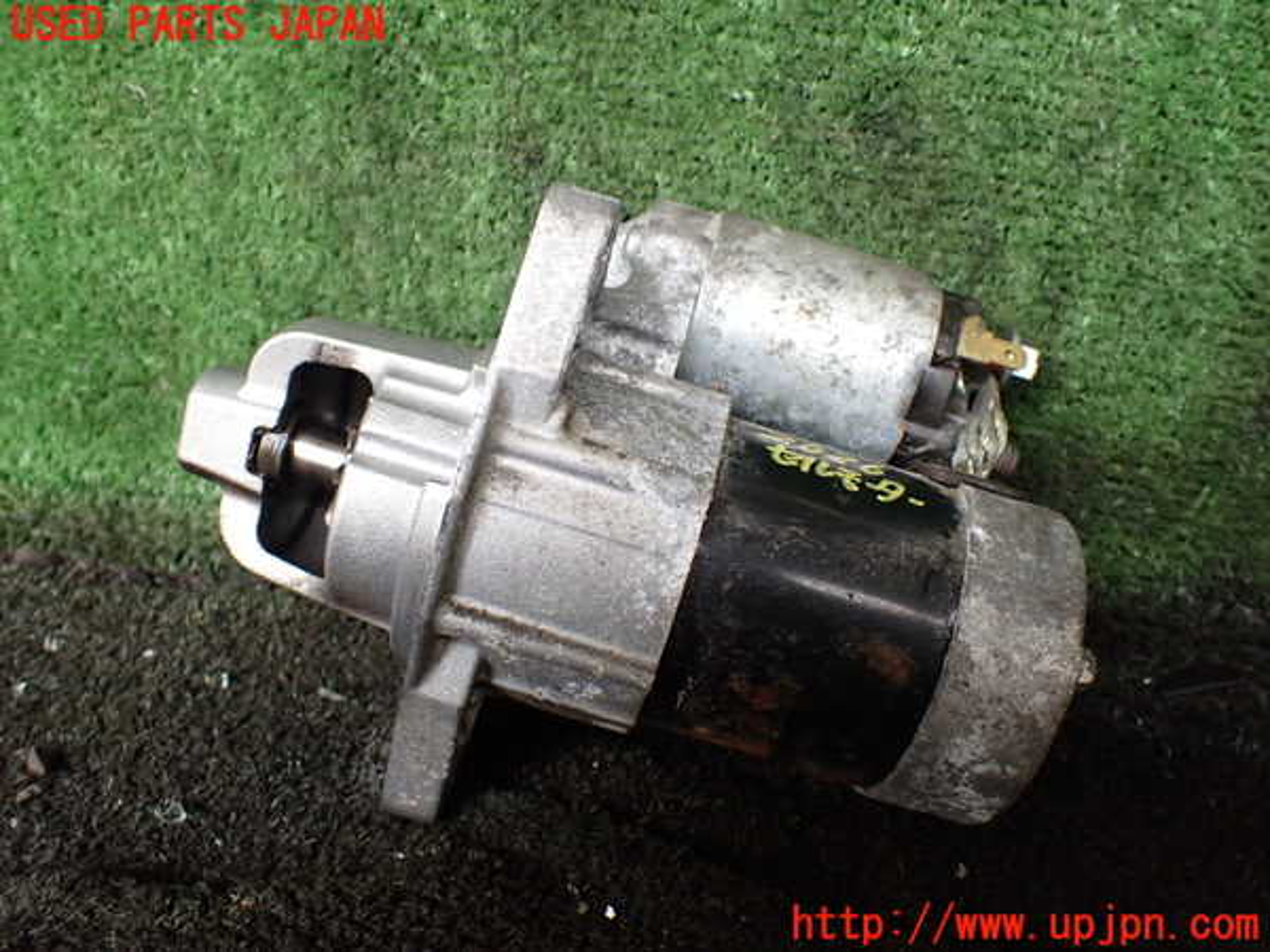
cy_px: 476
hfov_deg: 60.0
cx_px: 635
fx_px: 1101
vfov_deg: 46.8
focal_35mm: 30
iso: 400
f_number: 2.3
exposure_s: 1/125
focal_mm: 5.4
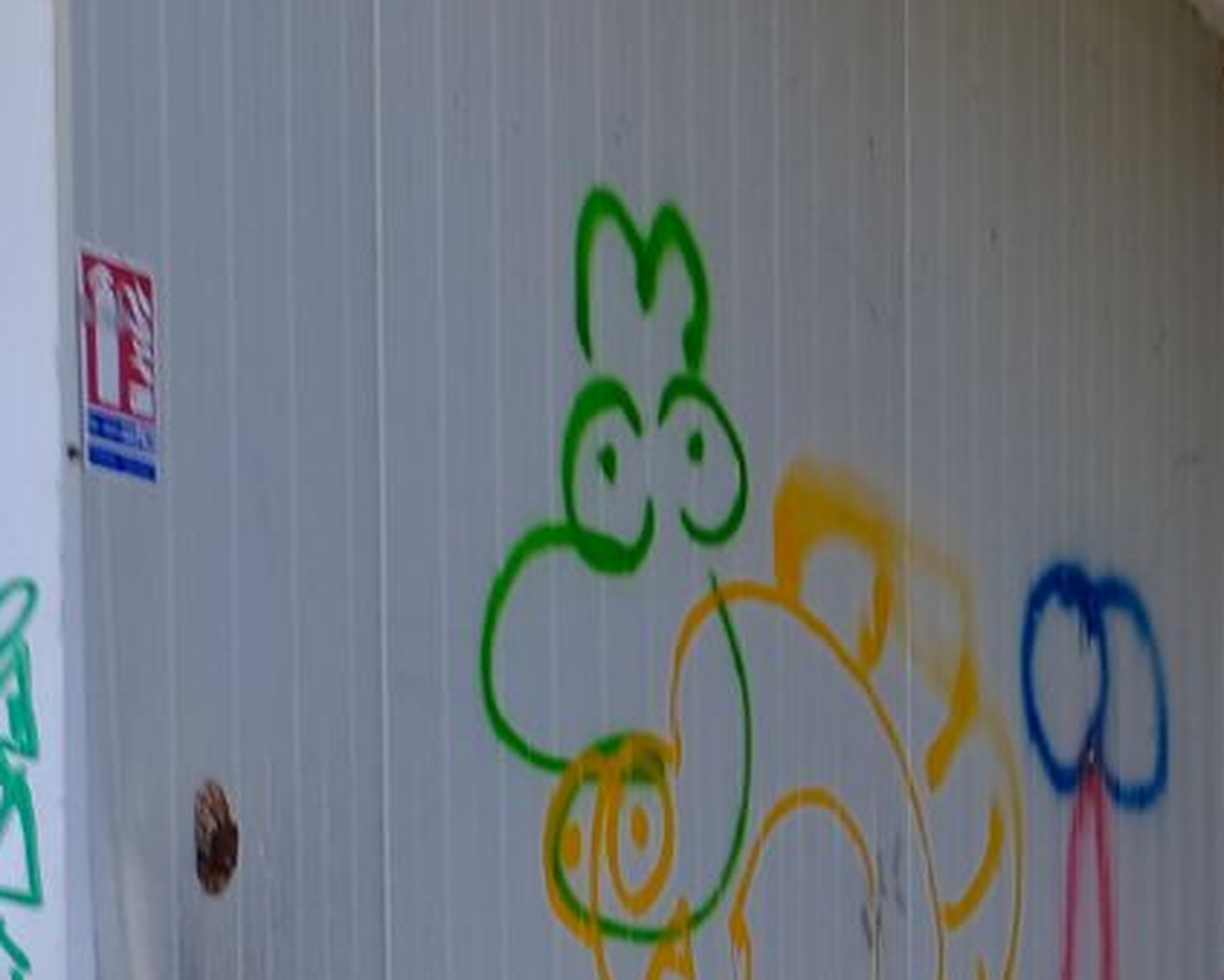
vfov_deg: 12.0
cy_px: 1489
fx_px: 4458
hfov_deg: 12.9
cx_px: 2677
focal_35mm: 123
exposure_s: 1/7
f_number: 11
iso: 160
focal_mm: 18
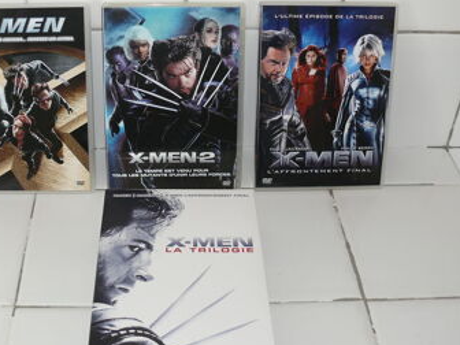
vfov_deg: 29.1
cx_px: 179
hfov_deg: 38.0
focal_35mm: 50
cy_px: 160
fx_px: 664
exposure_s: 1/30
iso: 100
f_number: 2.8
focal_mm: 7.4
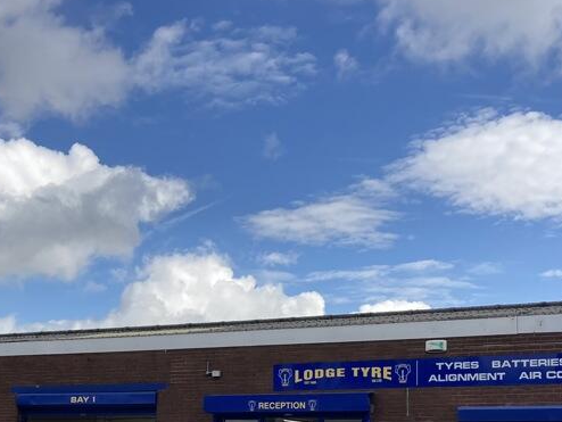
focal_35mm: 58
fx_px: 942
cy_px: 411
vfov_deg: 24.2
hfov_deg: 32.8
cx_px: 170
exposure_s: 1/2315
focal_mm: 3.99
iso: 20
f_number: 1.8
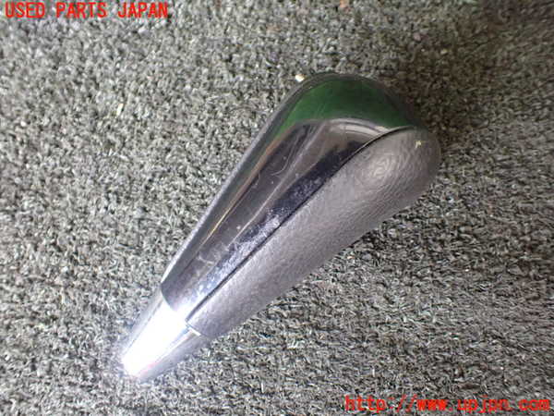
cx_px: 277
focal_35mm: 30
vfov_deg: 46.8
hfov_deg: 60.0
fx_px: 480
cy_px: 208
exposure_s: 1/80
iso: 800
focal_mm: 5.4
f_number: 2.3
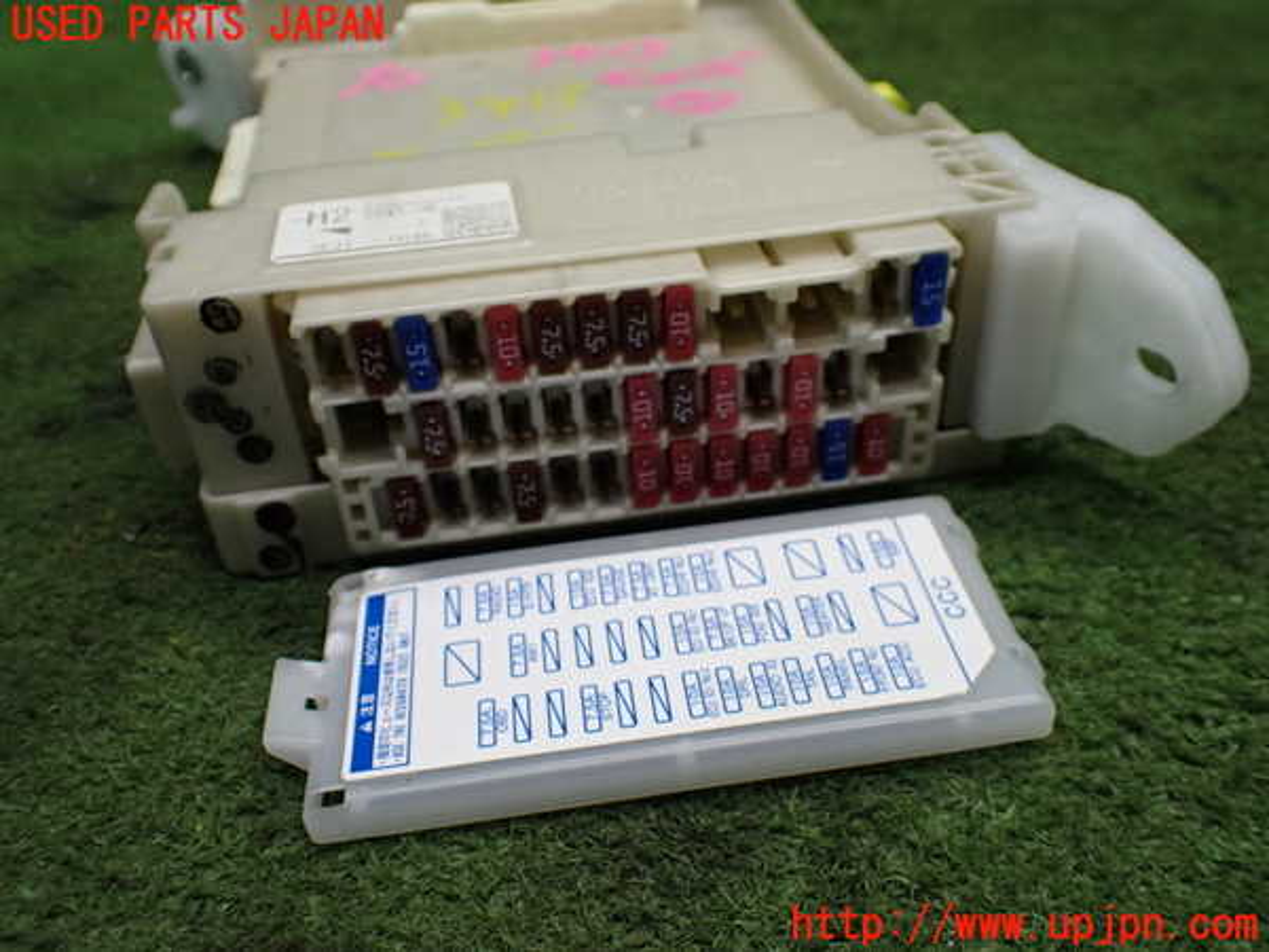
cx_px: 634
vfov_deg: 46.8
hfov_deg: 60.0
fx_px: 1100
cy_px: 476
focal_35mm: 30
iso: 250
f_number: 2.3
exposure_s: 1/125
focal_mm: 5.4
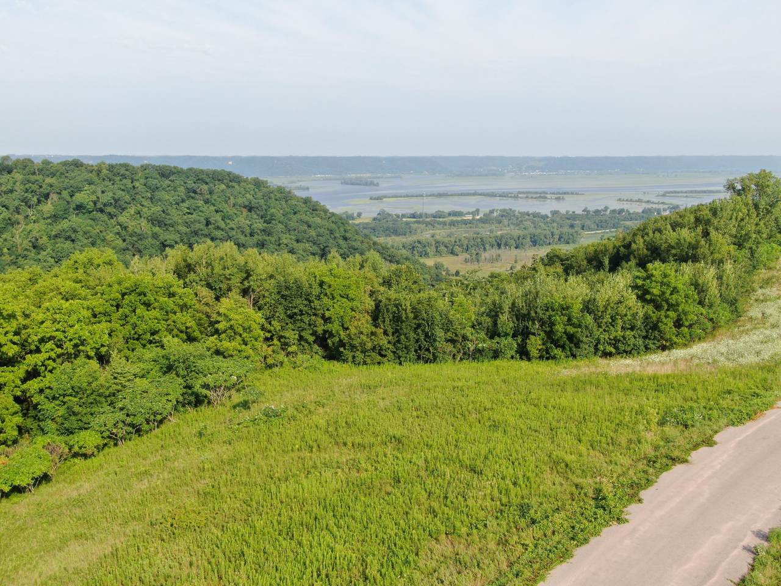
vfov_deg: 40.7
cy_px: 293
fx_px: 790
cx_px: 390
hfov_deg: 52.6
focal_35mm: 35
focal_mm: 5.94
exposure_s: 1/500
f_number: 3.3
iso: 100
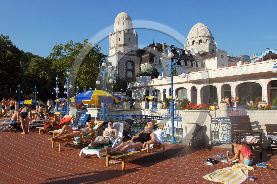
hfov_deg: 70.5
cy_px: 92
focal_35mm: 26
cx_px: 138
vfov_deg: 50.3
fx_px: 196
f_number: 10
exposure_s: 1/400
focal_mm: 17
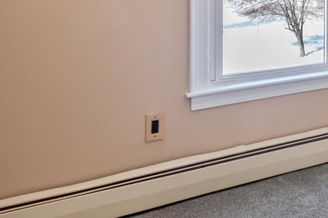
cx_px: 362
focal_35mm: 47
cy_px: -18
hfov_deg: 35.7
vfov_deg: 26.5
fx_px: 428
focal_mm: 8.9
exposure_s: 1/13
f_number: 8
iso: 500
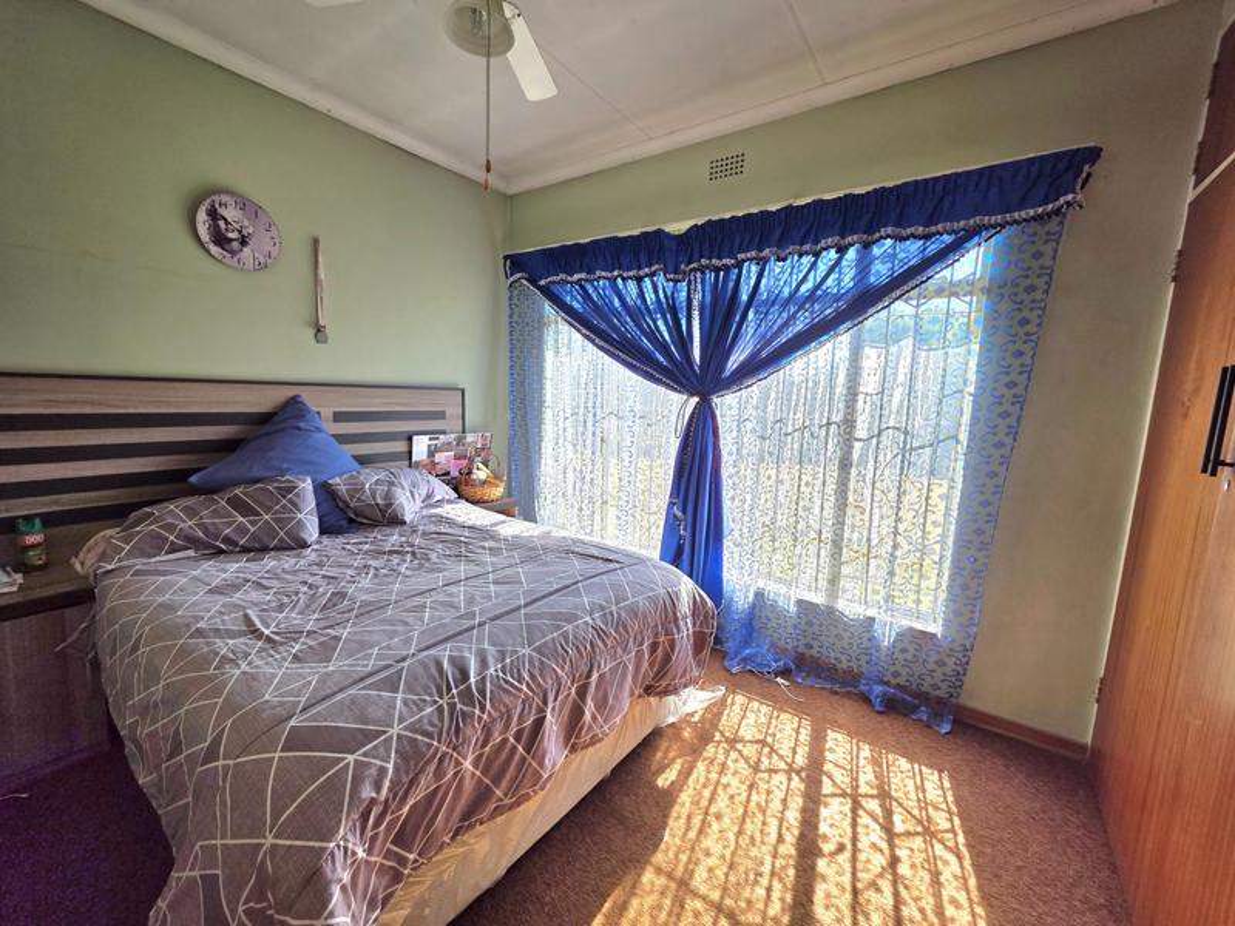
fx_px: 464
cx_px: 618
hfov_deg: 106.2
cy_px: 463
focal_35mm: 13
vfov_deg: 89.9
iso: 40
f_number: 1.9
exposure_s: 1/312
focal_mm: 2.2
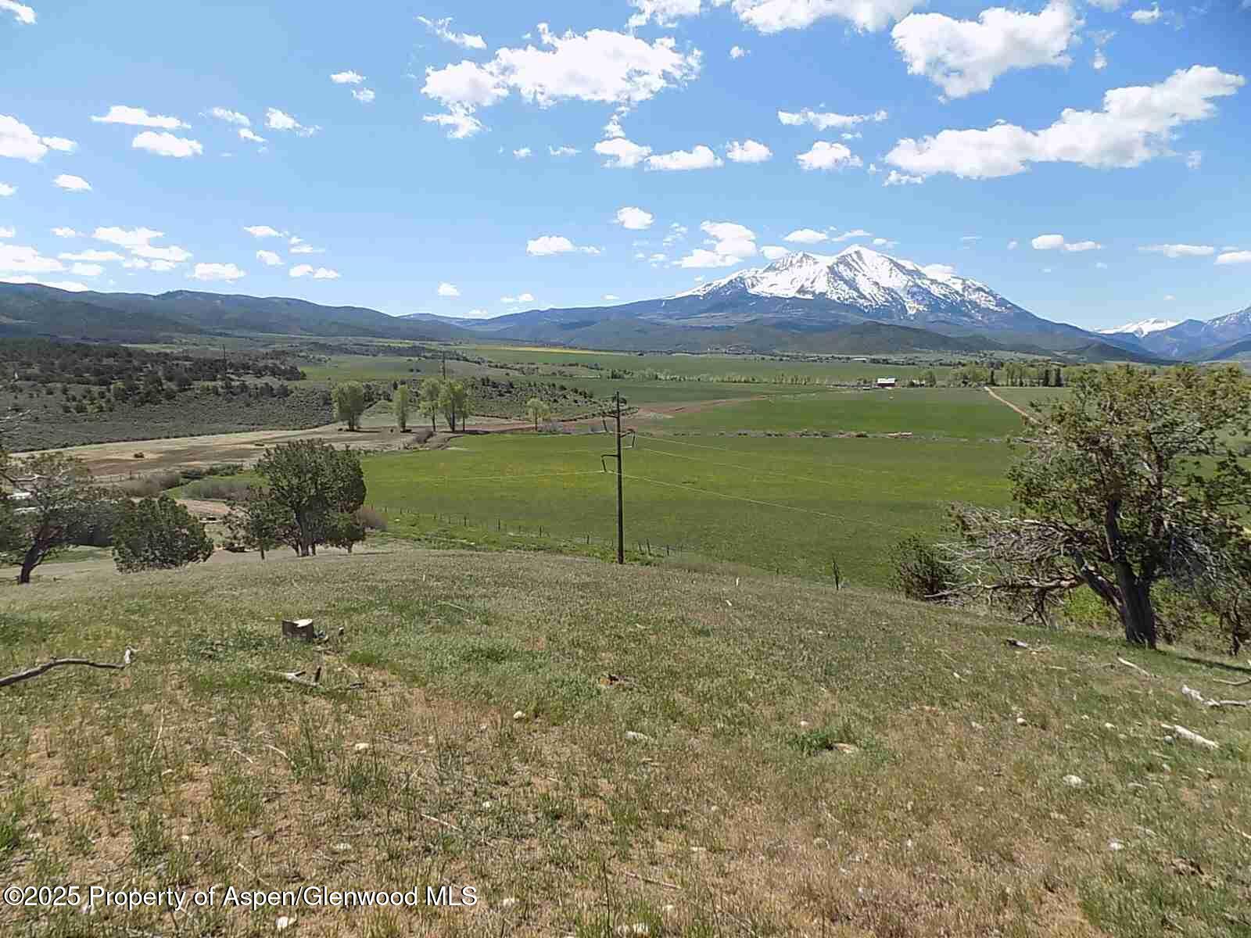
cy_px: 469
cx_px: 626
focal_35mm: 23
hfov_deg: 73.9
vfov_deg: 58.9
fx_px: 831
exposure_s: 1/1000
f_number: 3.1
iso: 80
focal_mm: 4
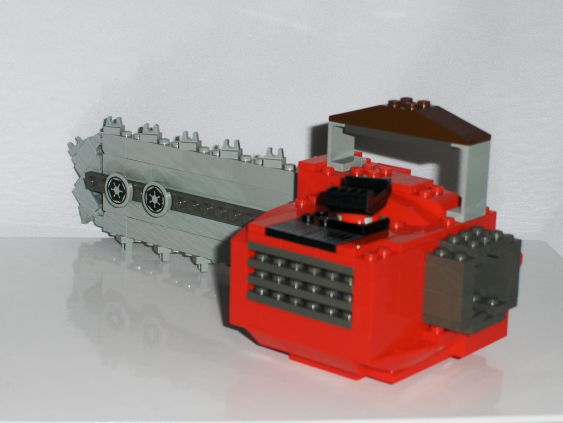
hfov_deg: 22.3
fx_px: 1431
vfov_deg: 16.8
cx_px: 282
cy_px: 212
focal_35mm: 88
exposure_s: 1/100
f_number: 4.4
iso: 100
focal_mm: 19.1
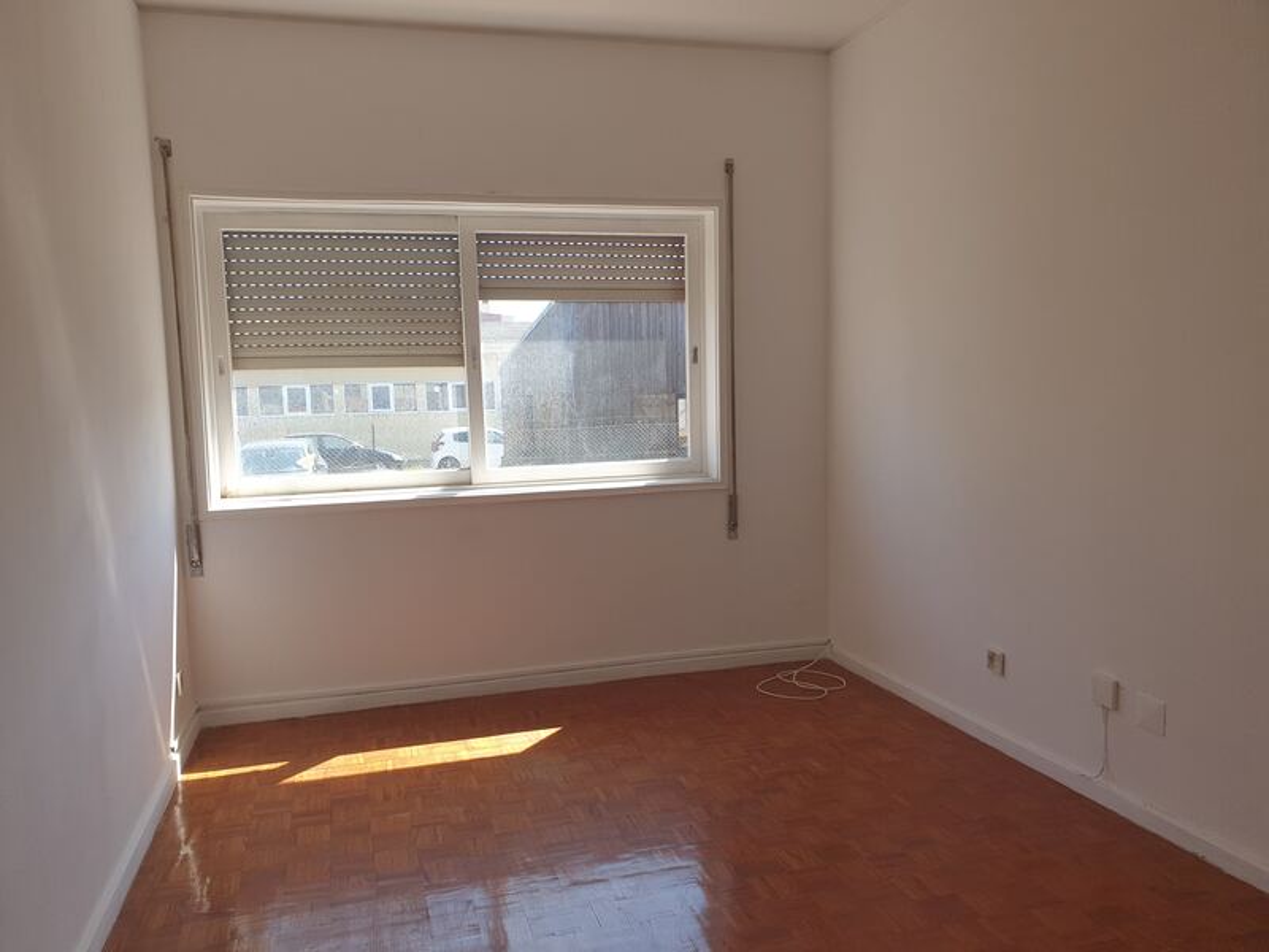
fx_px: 953
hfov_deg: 67.3
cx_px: 634
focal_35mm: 26
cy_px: 476
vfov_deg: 53.1
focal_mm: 4.32
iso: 50
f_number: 2.4
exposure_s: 1/330
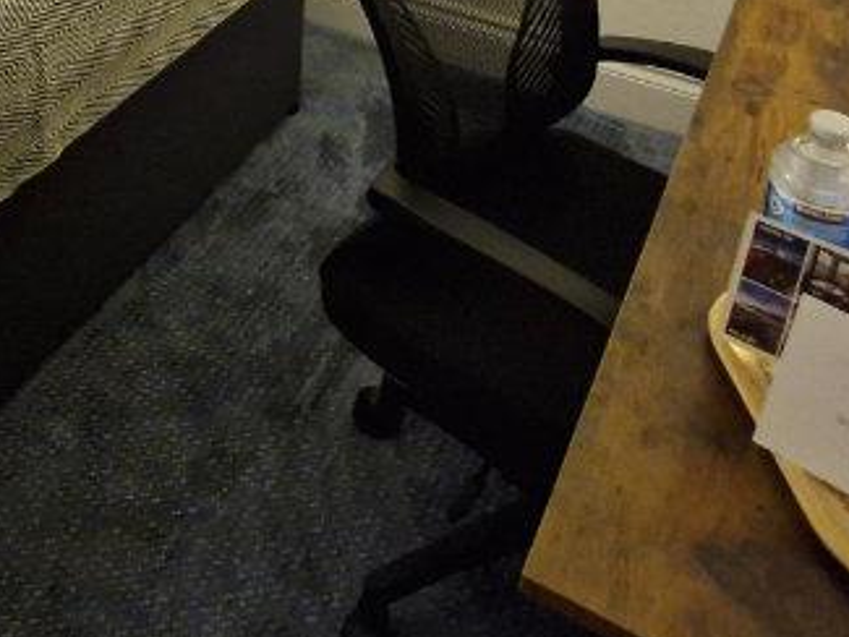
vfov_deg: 24.9
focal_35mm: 48
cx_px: 42
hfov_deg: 36.5
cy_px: -258
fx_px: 1178
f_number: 2.2
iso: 500
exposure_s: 1/33
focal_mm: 1.7
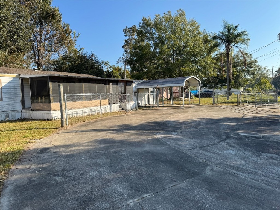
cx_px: 140
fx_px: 194
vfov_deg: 56.8
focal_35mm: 24
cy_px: 105
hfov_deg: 71.6
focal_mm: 6.76
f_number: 1.78
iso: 80
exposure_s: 1/1923
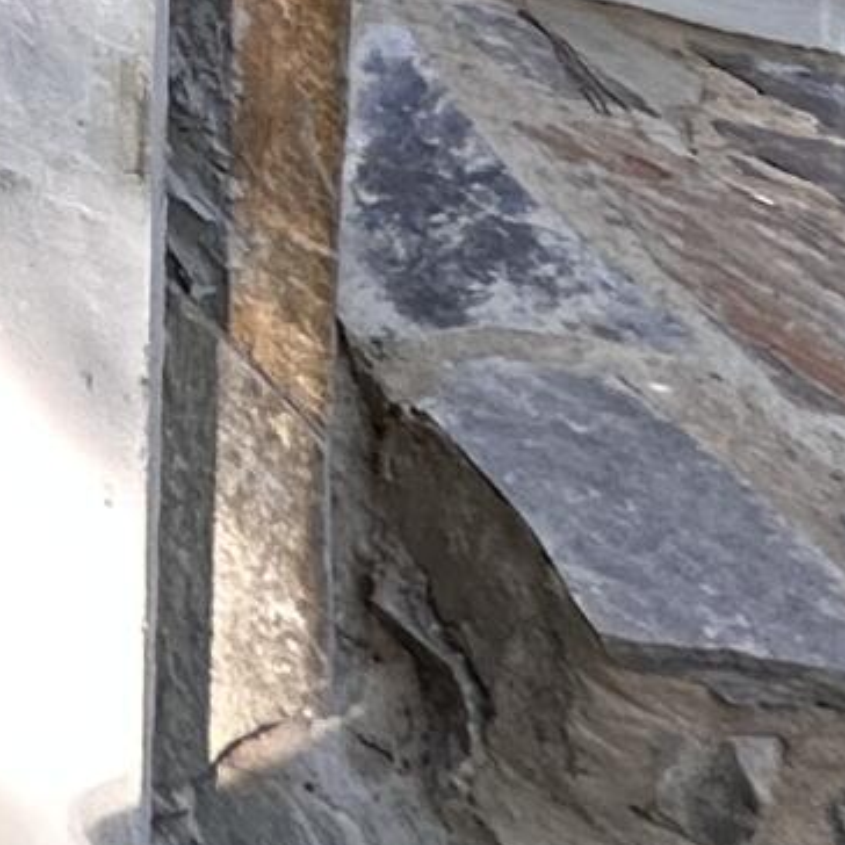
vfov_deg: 11.8
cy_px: -1486
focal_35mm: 102
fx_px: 2817
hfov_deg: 10.4
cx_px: -1855
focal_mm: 2.22
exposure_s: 1/99
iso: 80
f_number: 2.2
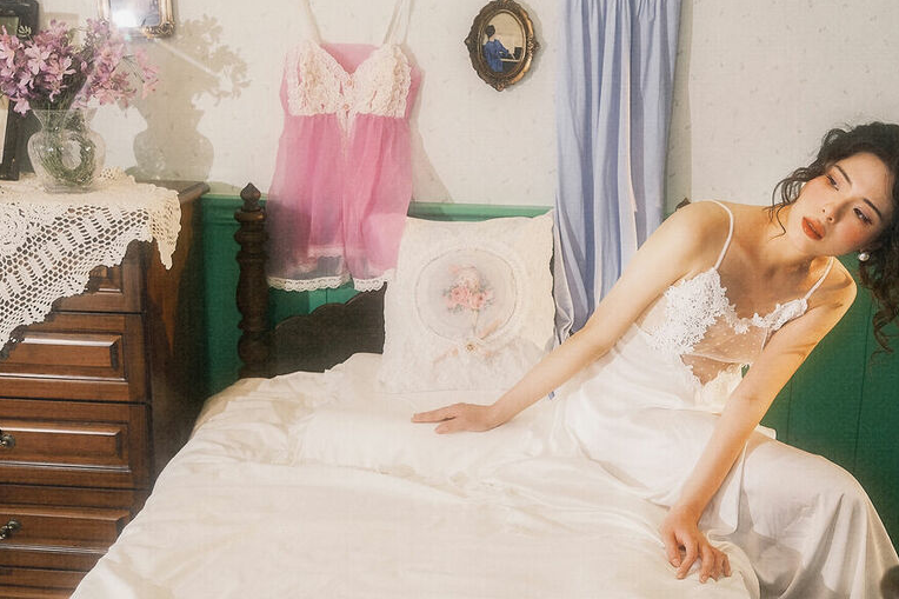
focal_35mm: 44
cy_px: 286
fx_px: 1098
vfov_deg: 30.5
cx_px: 501
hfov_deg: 44.4
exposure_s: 1/60
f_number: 2.8
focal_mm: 21.3
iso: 200
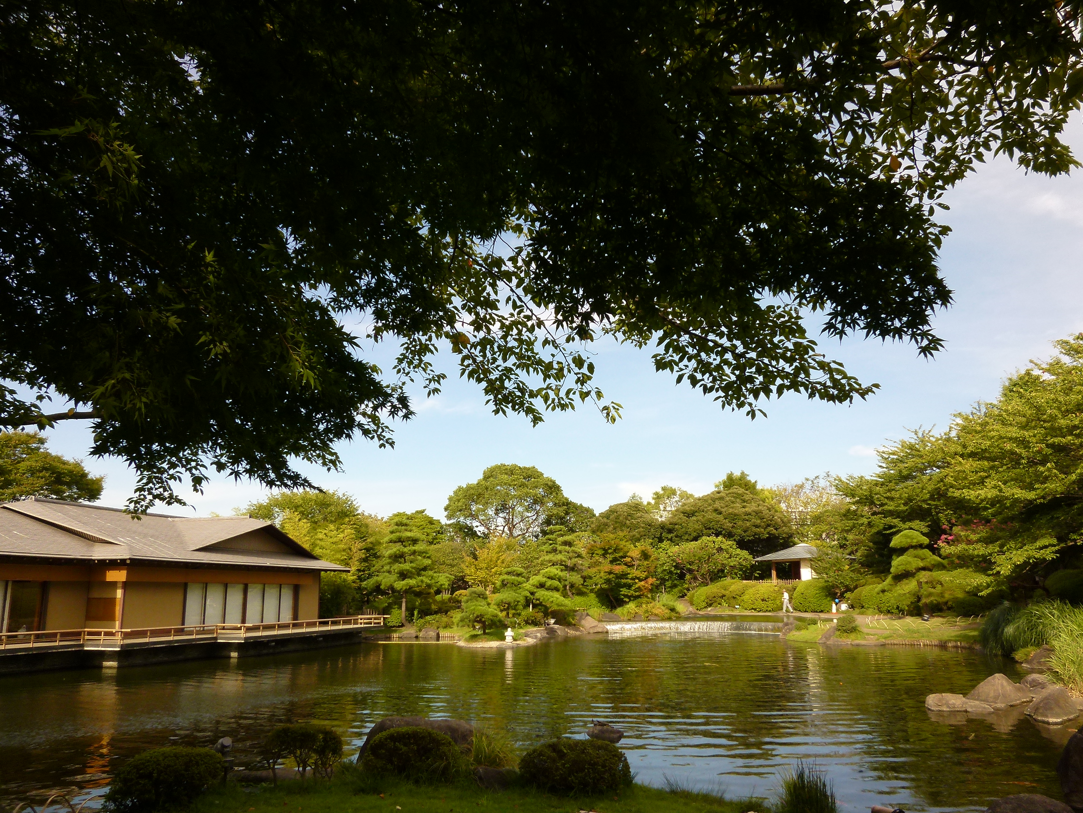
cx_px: 548
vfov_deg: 54.9
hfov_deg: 69.4
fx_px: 782
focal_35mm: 25
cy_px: 399
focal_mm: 4.3
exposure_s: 1/400
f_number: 4
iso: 100
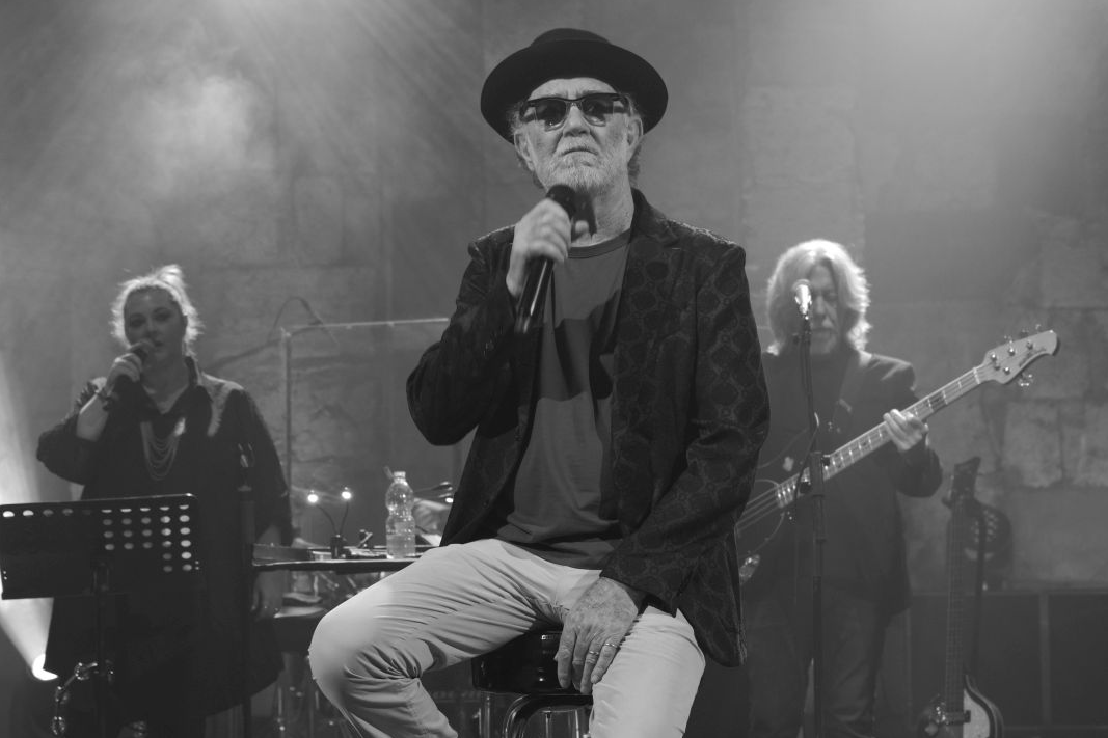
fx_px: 2216
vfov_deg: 18.9
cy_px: 412
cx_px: 580
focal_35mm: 72
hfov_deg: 28.1
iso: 3200
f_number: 5.6
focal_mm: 60
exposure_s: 1/60
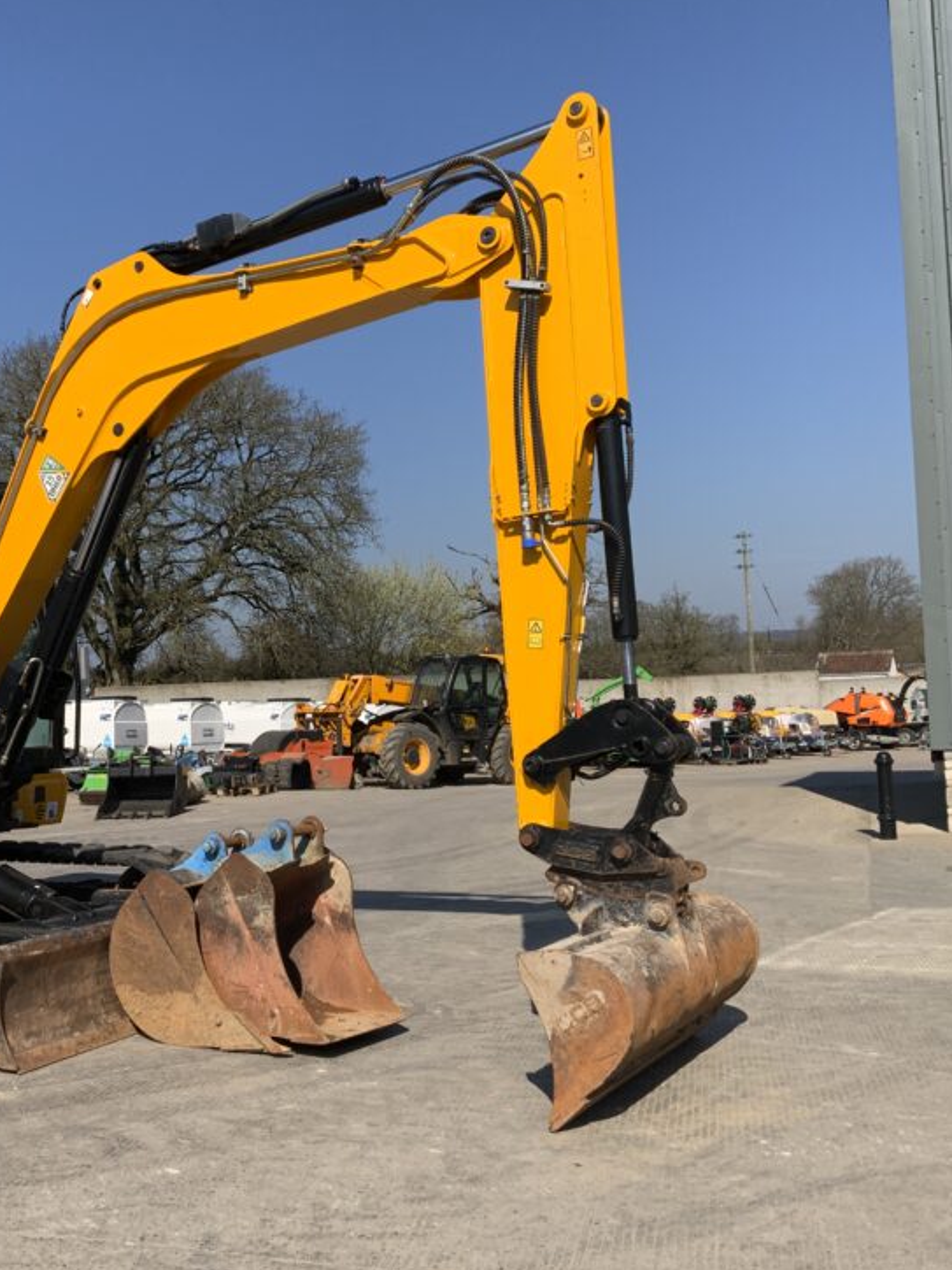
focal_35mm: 41
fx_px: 1503
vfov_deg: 45.8
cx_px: 259
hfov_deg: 34.5
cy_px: 633
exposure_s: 1/2667
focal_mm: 3
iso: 16
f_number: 1.8
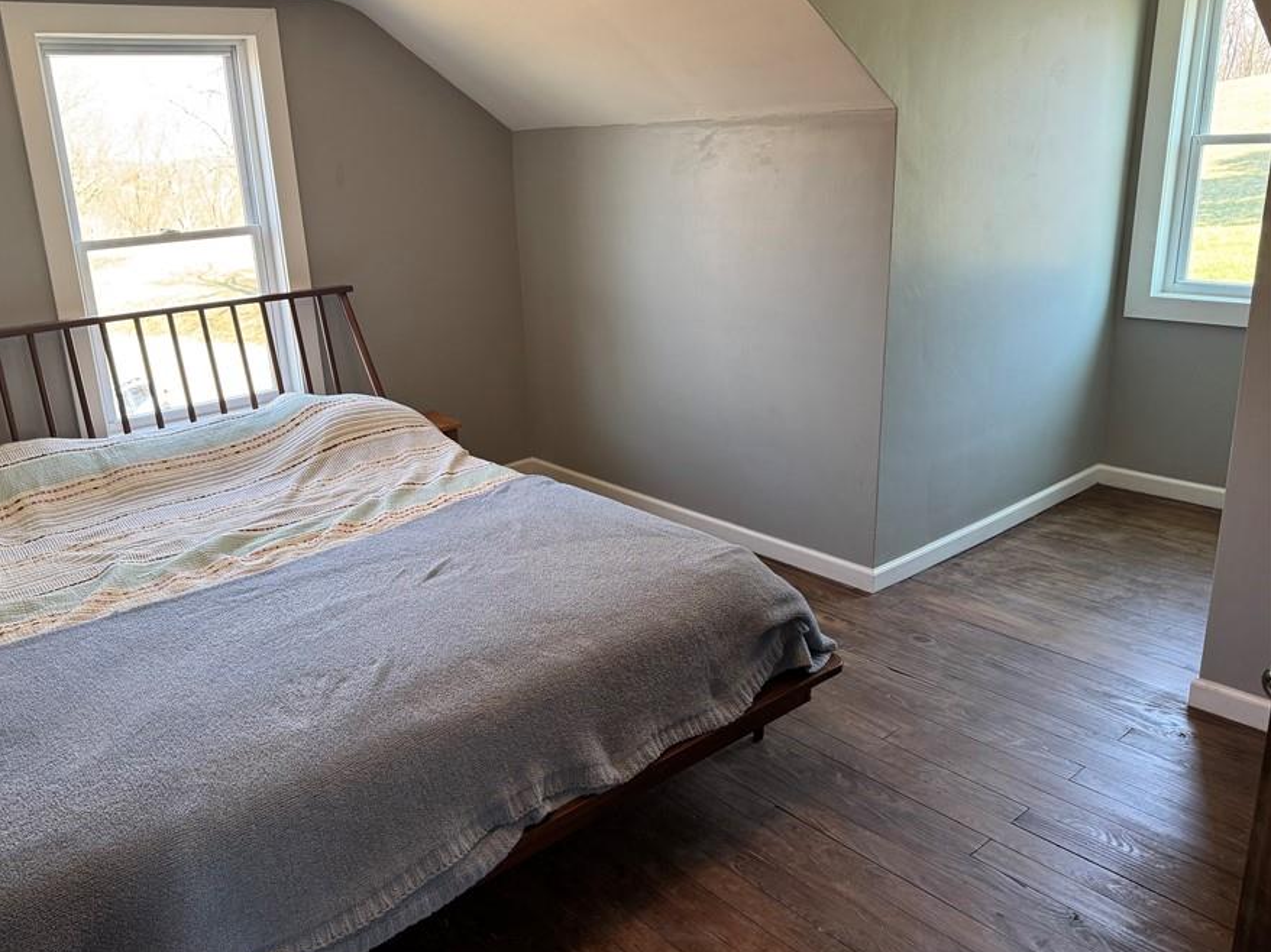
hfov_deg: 63.1
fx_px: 1028
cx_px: 531
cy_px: 459
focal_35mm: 28
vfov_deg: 49.7
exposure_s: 1/120
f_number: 1.78
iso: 160
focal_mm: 6.76
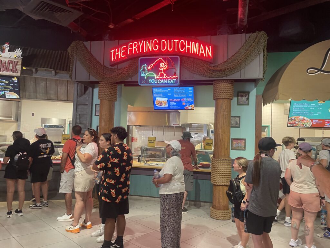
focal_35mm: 26
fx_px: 248
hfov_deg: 67.3
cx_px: 165
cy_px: 124
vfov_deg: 53.1
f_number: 1.6
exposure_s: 1/60
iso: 200
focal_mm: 4.2
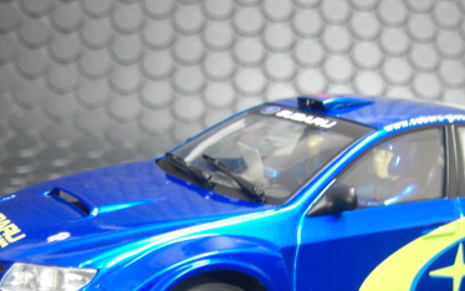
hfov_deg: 29.6
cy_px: 256
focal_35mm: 69
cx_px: 296
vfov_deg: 18.6
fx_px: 875
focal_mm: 6.3
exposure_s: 1/10
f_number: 3.4
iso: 200
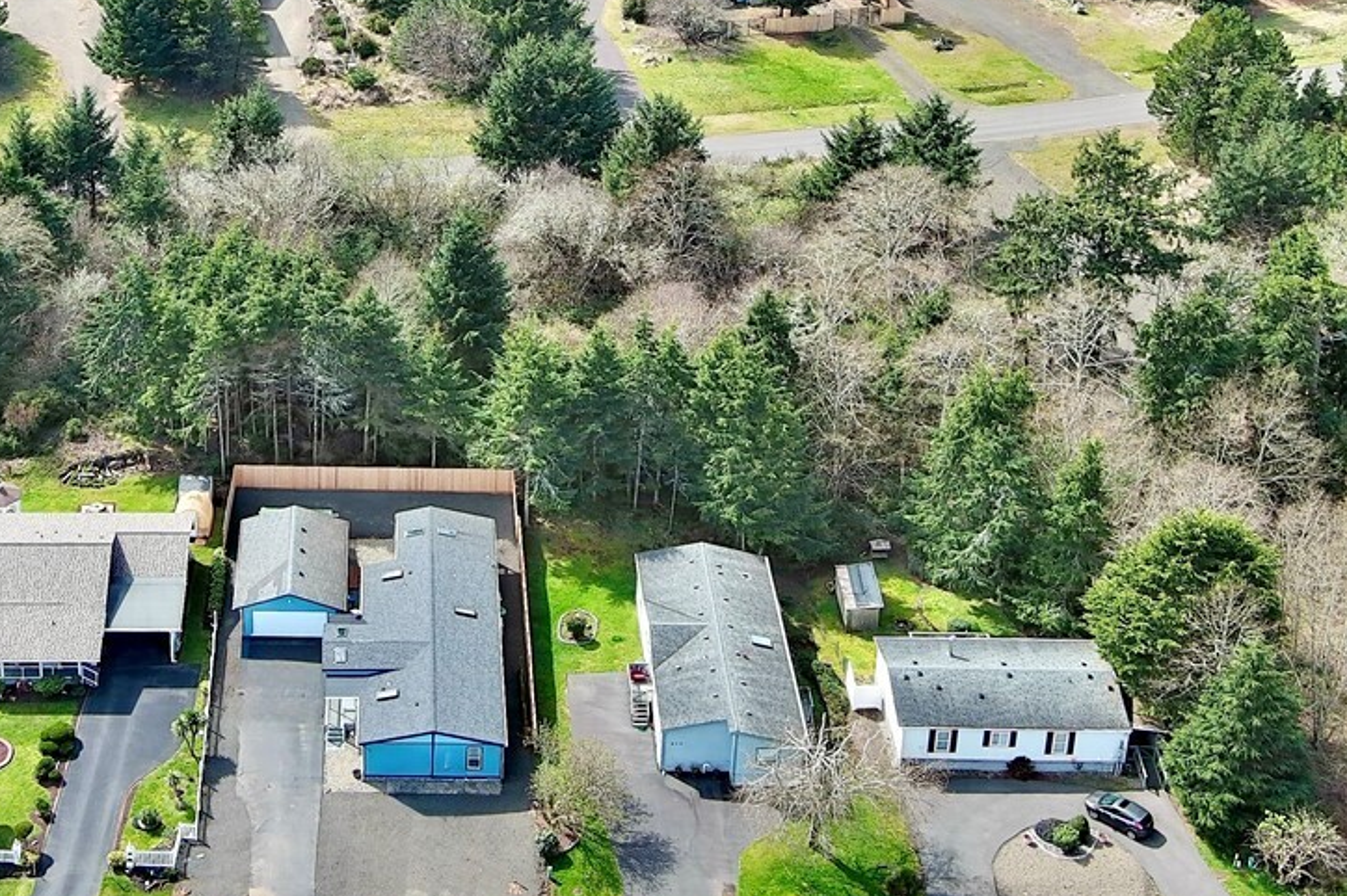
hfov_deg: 29.4
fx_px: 2543
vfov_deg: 19.5
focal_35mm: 68
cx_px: 397
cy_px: 42
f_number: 2.8
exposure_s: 1/761
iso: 100
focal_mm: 10.57
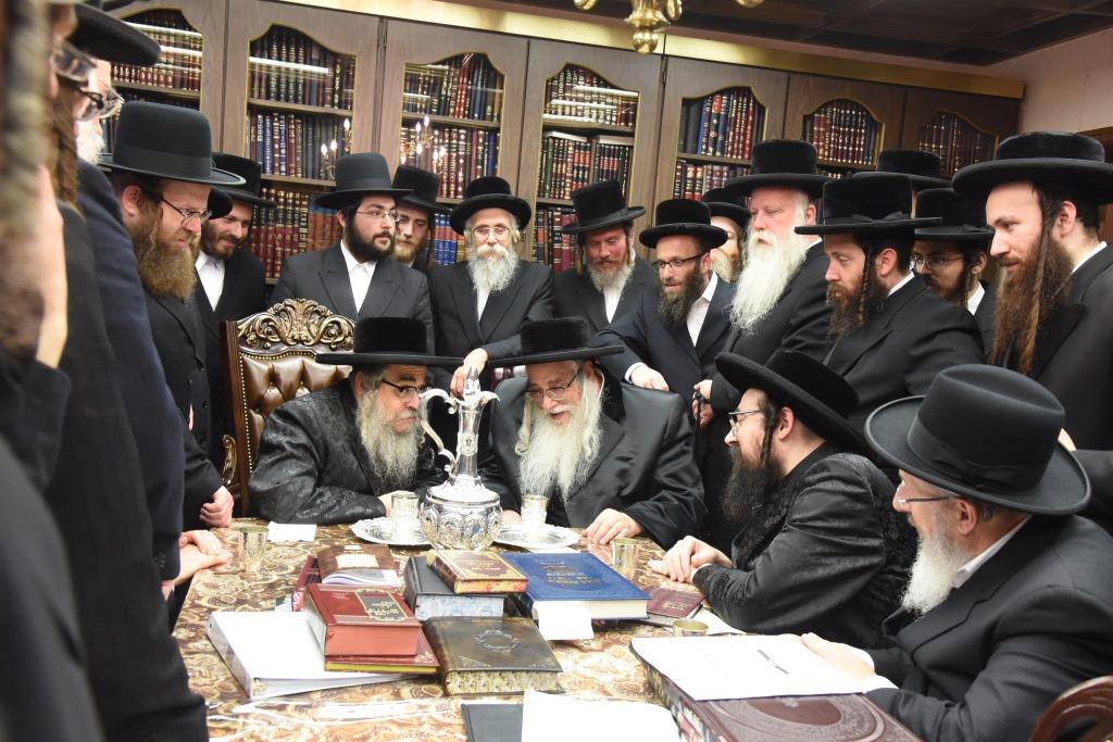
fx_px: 1051
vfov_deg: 38.9
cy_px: 371
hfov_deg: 55.8
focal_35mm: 34
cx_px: 556
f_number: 5.6
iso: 2500
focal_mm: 34
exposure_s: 1/100
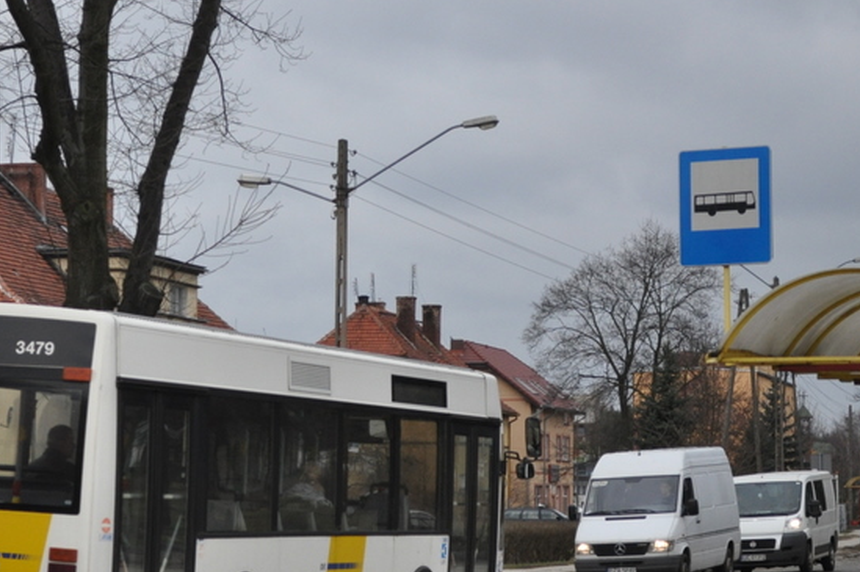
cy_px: 360
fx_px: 2933
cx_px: 160
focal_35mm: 123
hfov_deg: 16.5
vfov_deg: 11.1
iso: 800
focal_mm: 45
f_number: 5.3
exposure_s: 1/1000
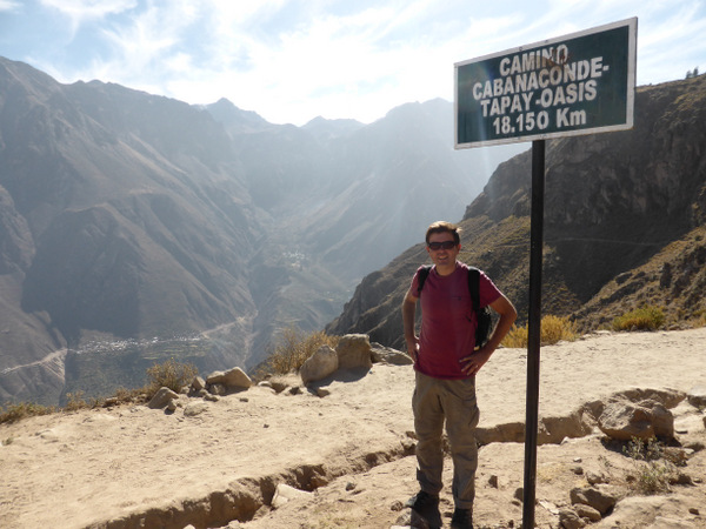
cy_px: 264
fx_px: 510
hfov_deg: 69.4
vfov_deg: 54.9
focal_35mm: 25
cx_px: 353
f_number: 3.3
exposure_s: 1/1000
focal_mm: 4.3
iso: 100
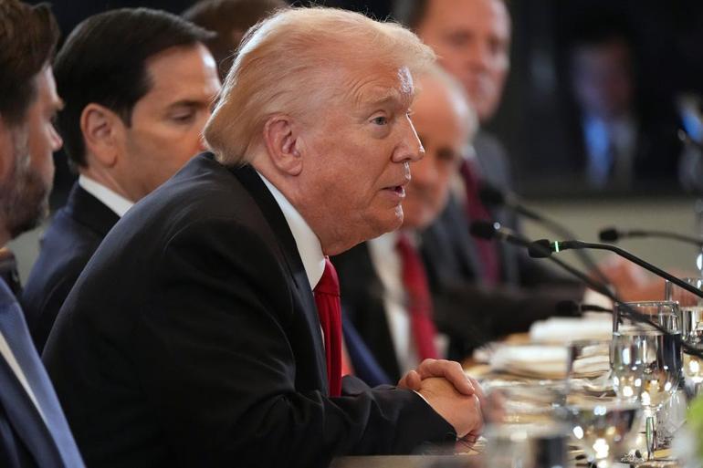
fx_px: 7809
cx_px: 352
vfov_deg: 3.4
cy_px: 234
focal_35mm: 400
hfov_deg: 5.2
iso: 6400
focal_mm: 400
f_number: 5.6
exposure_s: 1/100
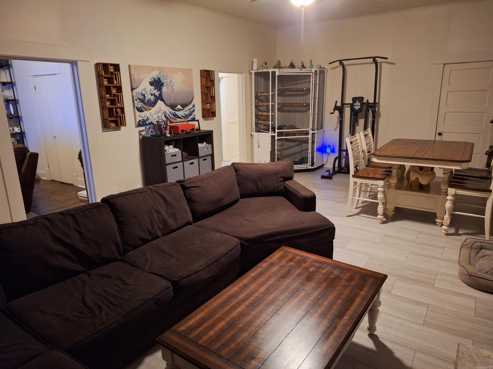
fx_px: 328
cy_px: 184
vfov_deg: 58.9
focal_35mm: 23
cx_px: 246
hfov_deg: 73.9
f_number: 1.8
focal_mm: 5.54
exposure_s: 1/20
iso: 500
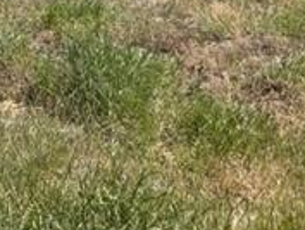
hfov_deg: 19.7
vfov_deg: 14.5
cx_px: -55
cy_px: -133
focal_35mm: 94
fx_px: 829
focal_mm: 4.2
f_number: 1.6
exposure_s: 1/2506
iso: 32
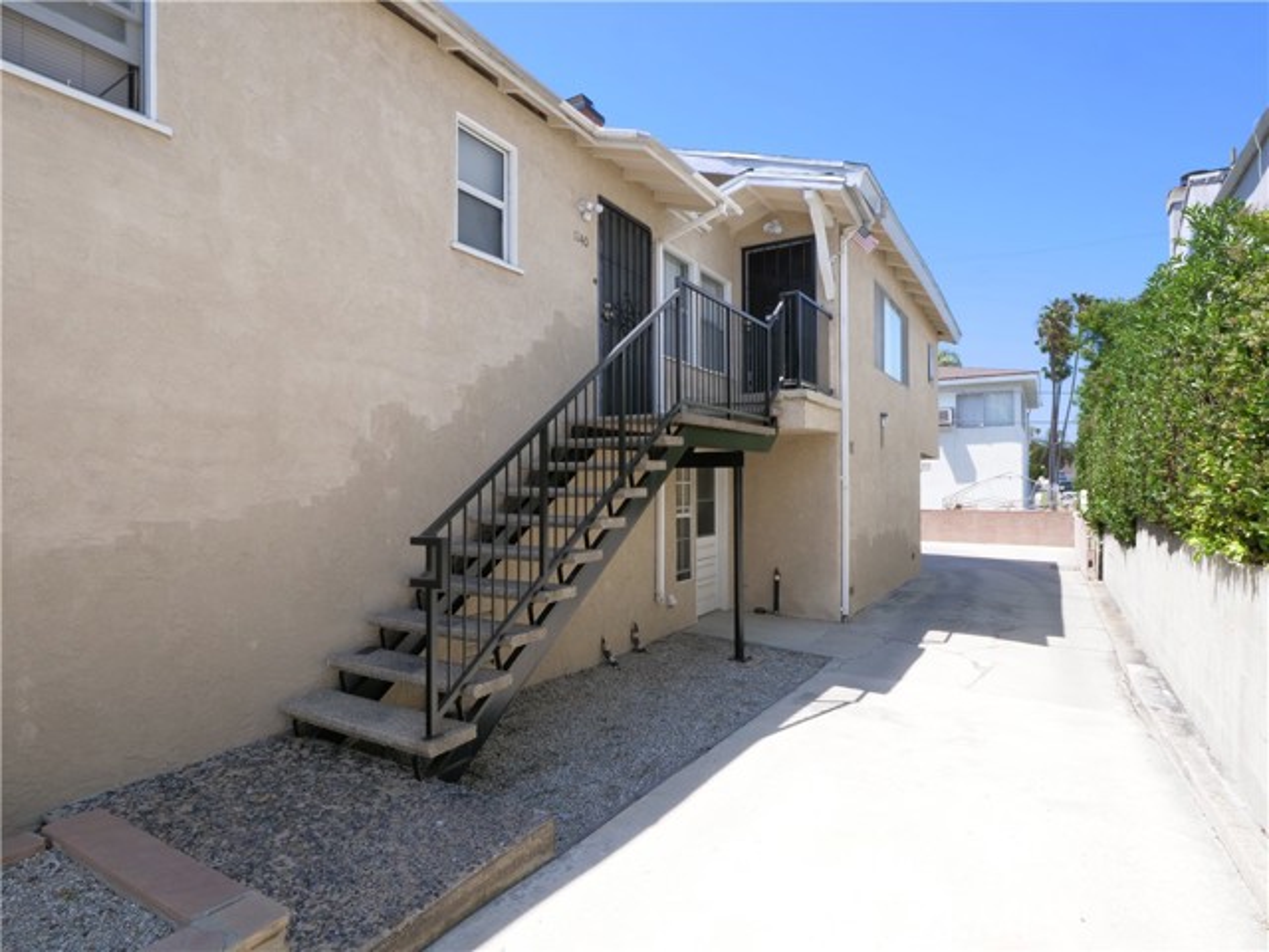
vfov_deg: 71.6
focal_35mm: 18
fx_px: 660
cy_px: 476
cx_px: 634
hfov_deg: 87.8
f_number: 14
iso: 200
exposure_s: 1/50
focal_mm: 9
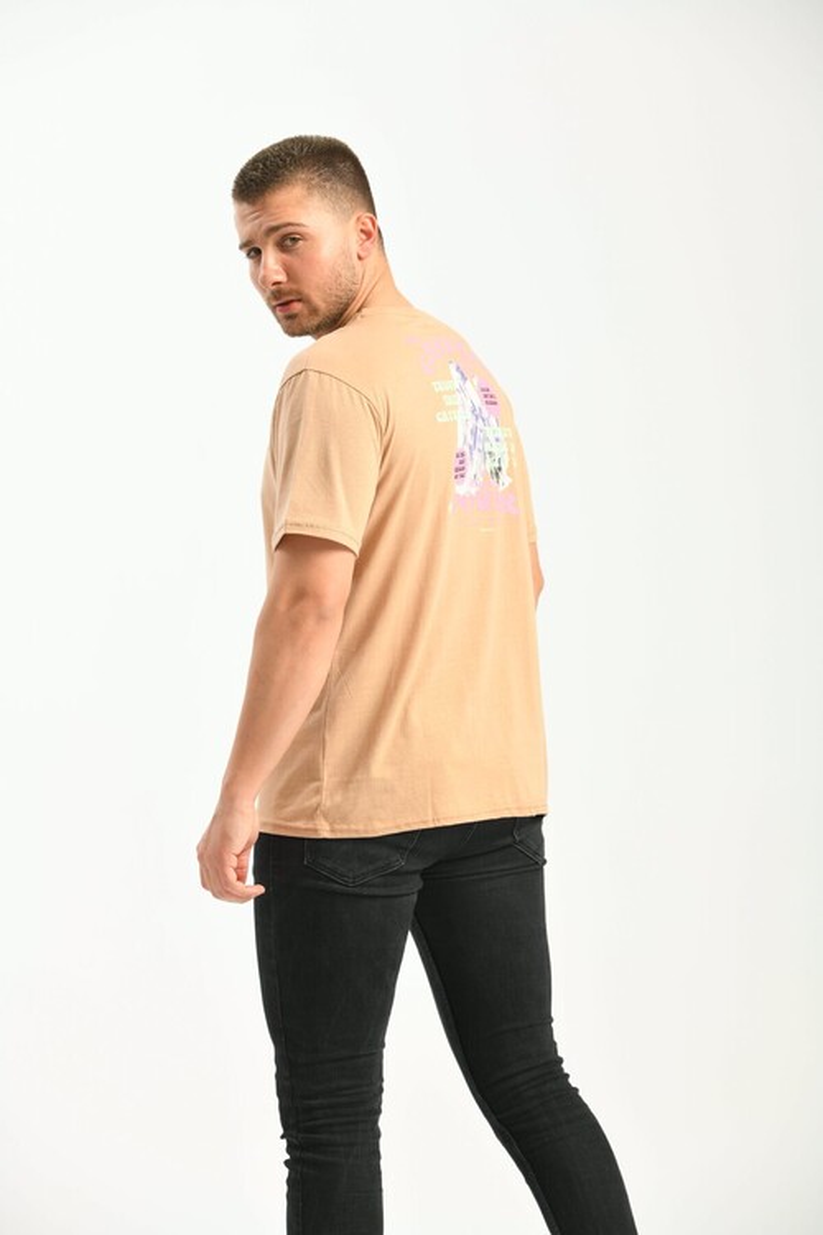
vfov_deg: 18.6
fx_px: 3772
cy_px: 618
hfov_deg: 12.5
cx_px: 412
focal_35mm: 110
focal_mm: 110
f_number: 5.6
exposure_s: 1/160
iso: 100
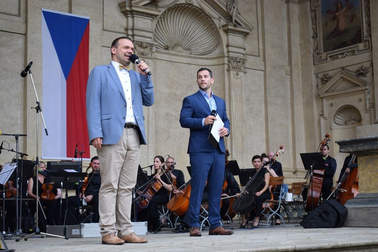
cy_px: 126
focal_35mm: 63
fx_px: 662
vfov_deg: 21.6
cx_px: 189
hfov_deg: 31.9
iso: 100
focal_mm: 42
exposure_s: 1/80
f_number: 5
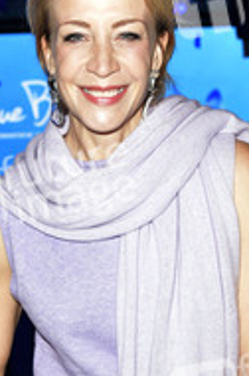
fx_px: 833
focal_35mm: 80
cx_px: 91
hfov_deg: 17.0
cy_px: 289
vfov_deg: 25.1
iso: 2000
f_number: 5.6
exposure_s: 1/200
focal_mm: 38
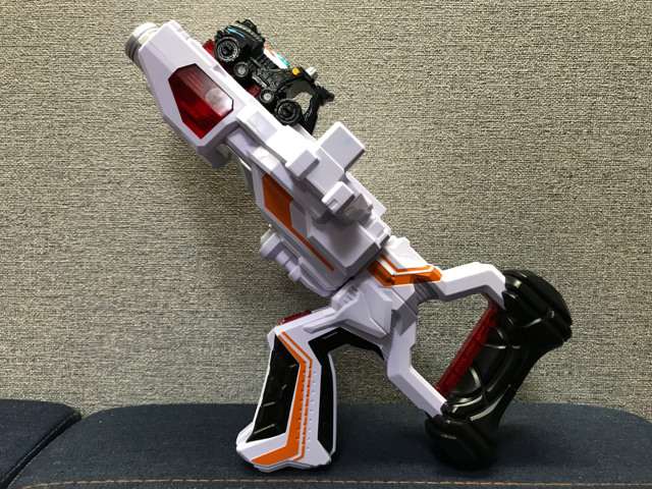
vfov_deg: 49.7
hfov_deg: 63.4
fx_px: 527
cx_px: 326
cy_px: 244
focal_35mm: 28
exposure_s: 1/23
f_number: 1.8
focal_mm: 3.99
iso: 40
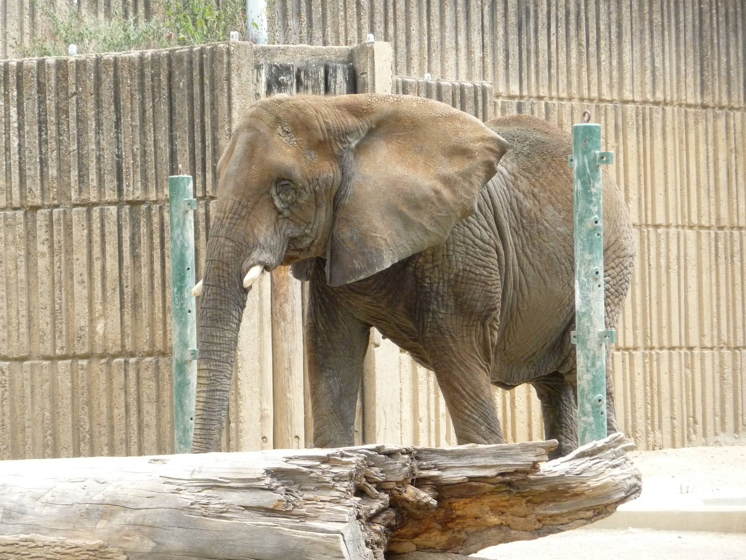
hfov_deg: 9.3
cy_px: 280
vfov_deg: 7.0
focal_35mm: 212
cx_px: 373
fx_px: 4569
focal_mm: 36.4
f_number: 4.8
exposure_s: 1/500
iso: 400
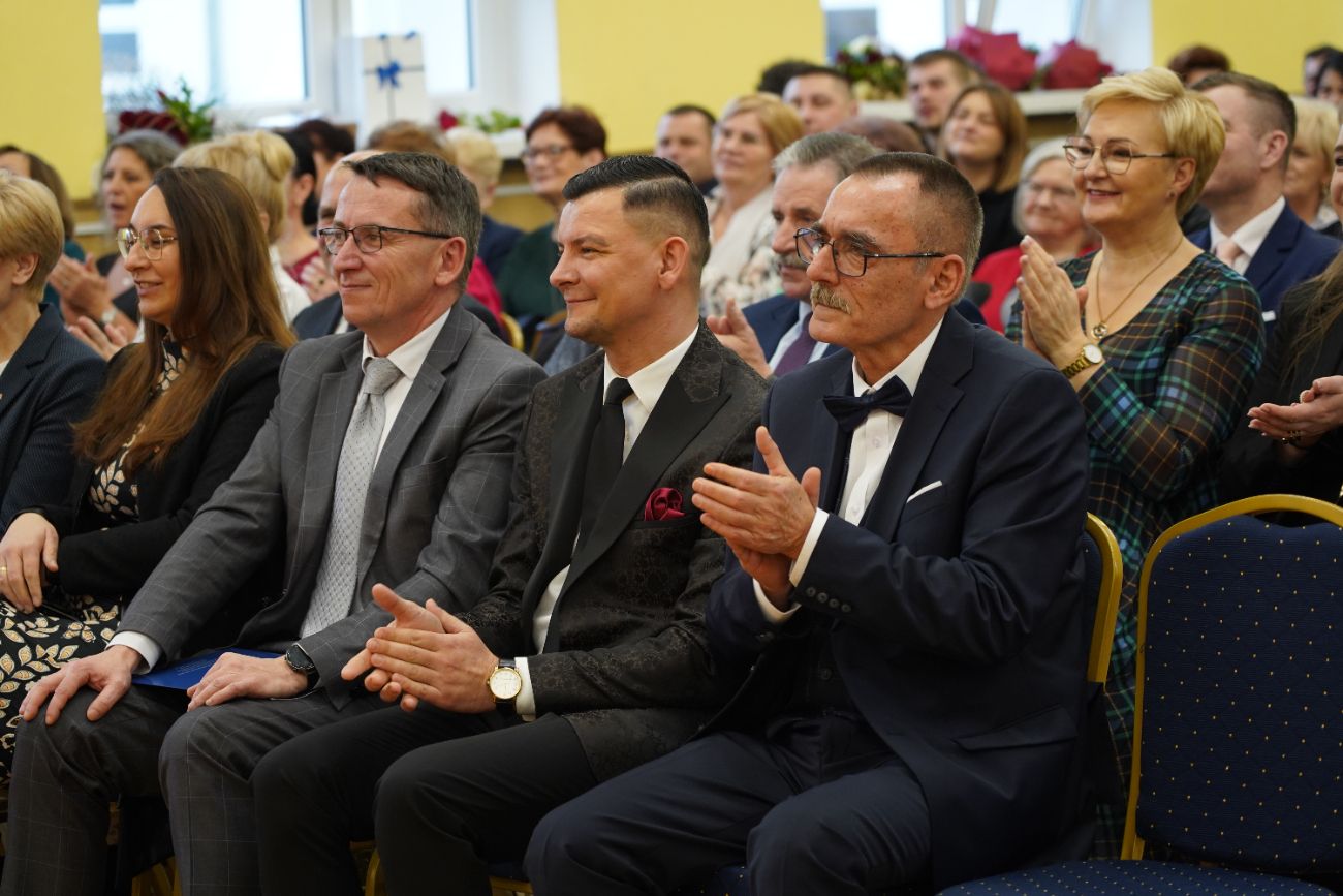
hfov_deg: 19.5
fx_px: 3917
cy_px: 448
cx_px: 672
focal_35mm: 105
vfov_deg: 13.0
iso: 1600
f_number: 4
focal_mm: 105
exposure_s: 1/125
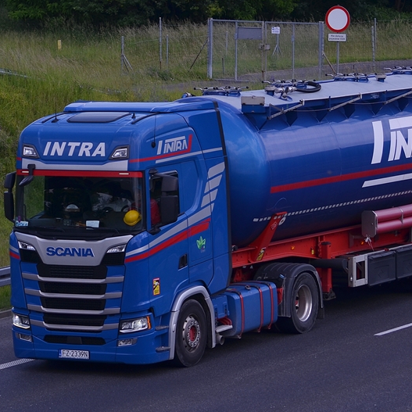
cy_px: 206
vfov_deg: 12.6
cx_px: 260
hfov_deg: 12.6
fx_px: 1872
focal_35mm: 139
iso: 100
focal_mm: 72
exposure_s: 1/800
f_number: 5.6
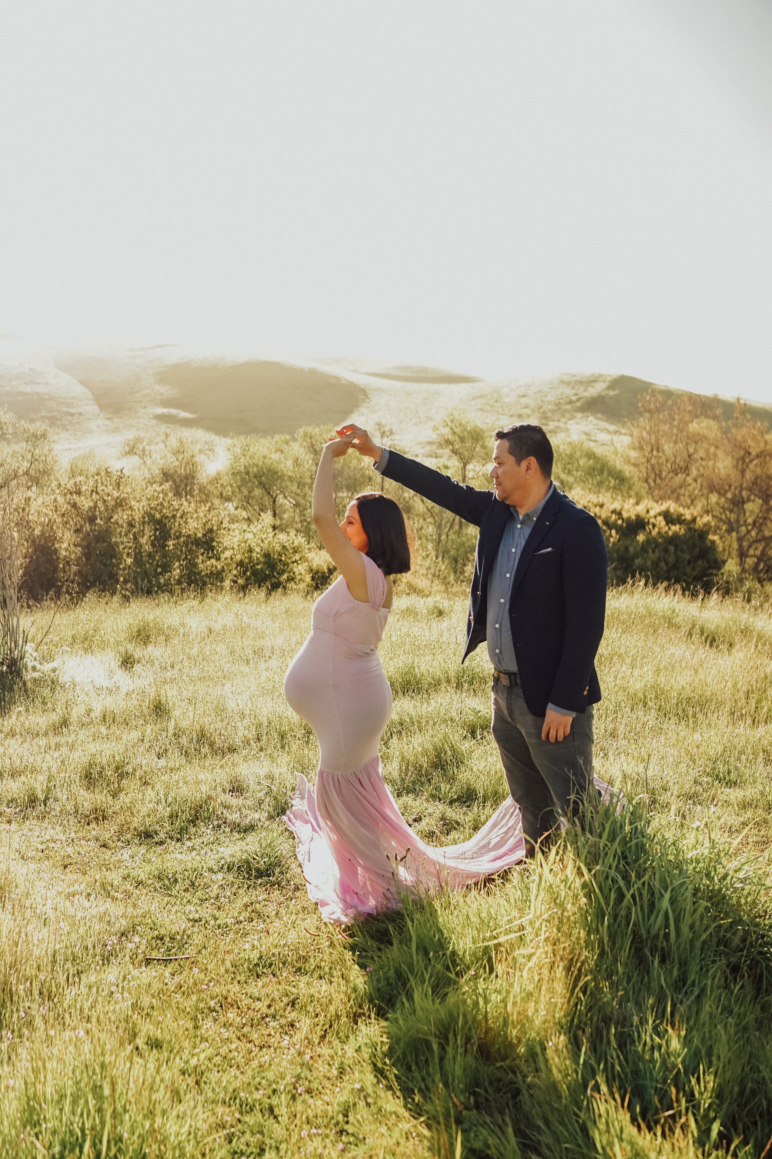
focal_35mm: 35
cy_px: 580
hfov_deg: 37.9
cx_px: 386
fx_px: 1126
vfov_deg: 54.4
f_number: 2.2
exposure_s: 1/8000
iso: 1600
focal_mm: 35
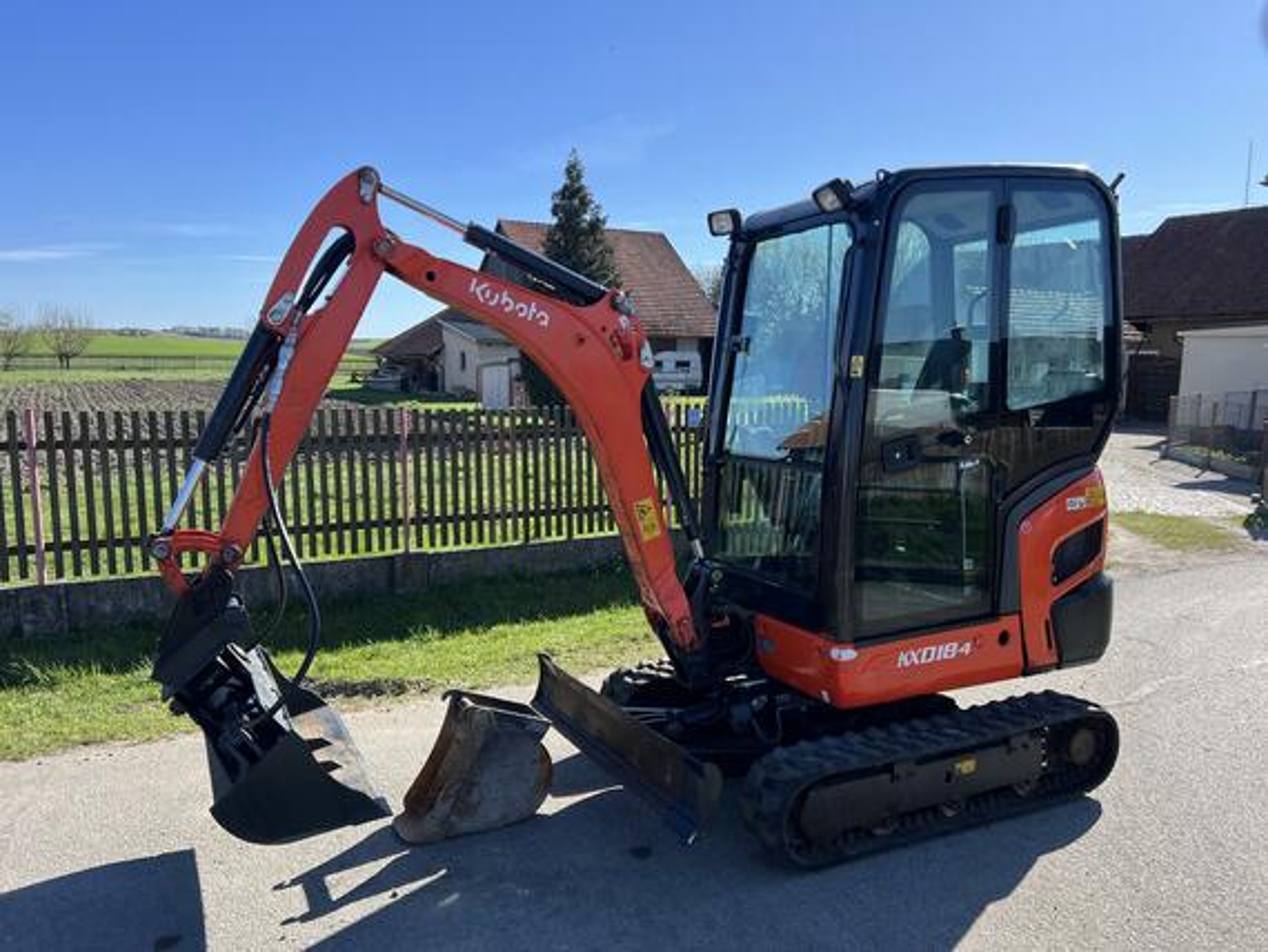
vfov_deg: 53.1
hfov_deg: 67.3
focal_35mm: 26
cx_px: 634
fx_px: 953
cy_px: 476
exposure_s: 1/2353
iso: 50
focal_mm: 5.7
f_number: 1.5
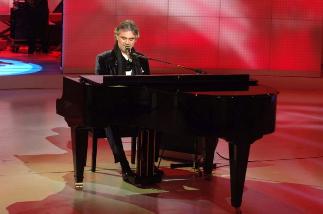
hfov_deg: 17.5
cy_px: 107
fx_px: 1048
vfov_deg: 11.7
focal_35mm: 117
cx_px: 162
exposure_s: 1/50
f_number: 4
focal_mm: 78
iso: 640
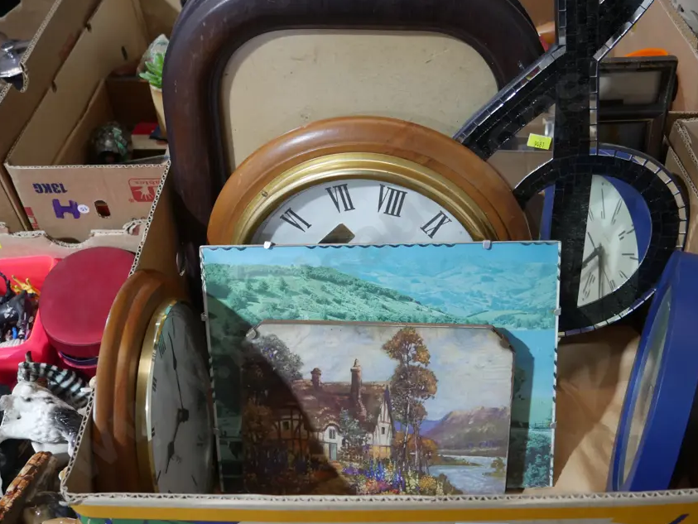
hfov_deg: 53.7
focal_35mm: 34
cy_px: 216
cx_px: 409
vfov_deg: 41.7
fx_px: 686
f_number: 3.5
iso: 640
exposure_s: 1/60
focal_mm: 14
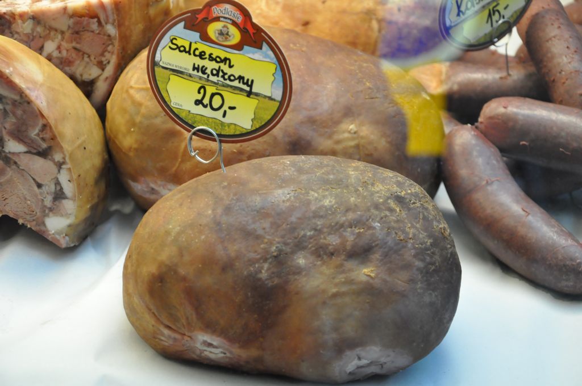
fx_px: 1405
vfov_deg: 15.7
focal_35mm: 87
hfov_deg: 23.4
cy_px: 193
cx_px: 291
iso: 2000
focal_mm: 58
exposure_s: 1/80
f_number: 5
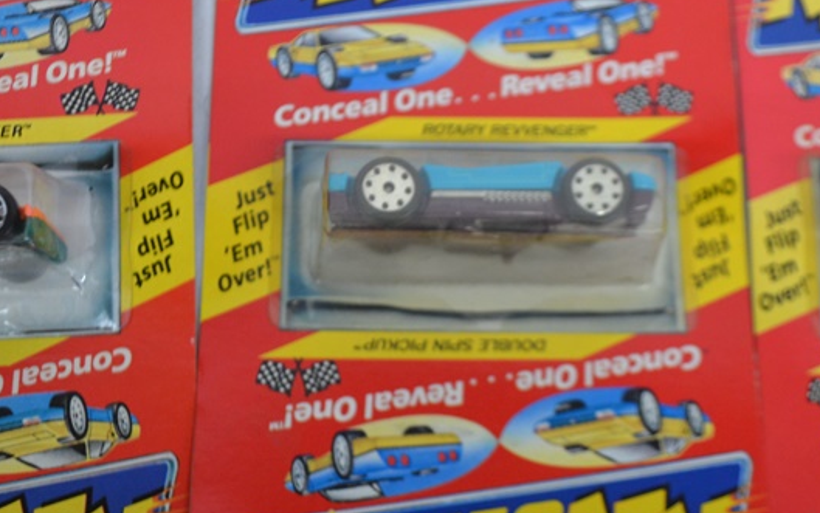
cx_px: 450
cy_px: 247
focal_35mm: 52
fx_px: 1162
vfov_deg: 24.9
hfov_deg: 38.8
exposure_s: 1/60
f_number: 3.5
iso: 720
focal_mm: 18
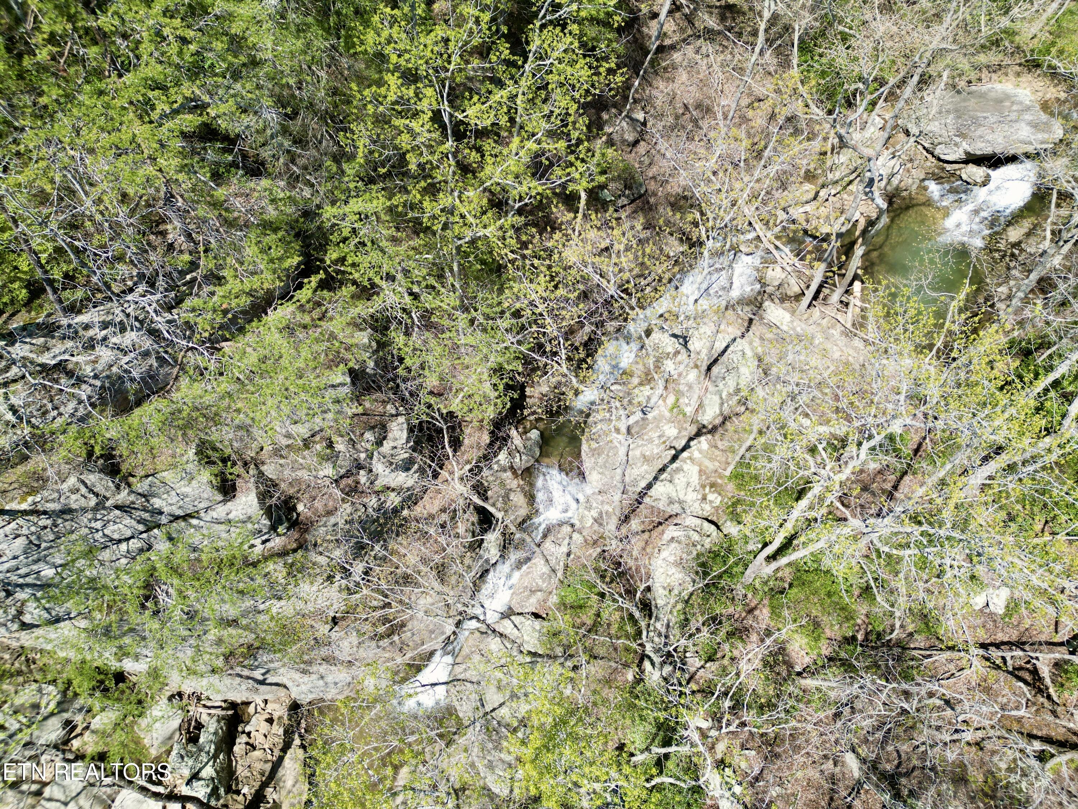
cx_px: 539
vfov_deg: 56.8
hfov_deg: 71.6
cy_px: 404
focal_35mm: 24
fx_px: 747
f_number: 1.7
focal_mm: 6.72
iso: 130
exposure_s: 1/1600
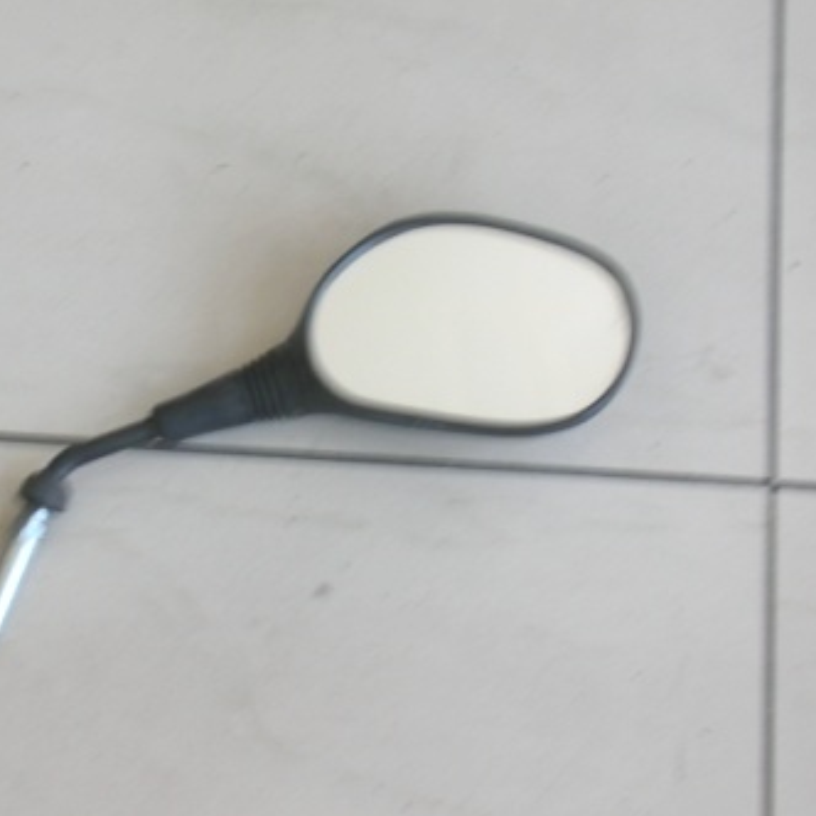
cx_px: 295
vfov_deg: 18.7
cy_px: 409
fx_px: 2480
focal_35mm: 93
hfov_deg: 18.6
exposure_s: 1/30
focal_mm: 13
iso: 50
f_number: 4.1
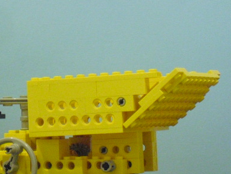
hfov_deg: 11.2
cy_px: 129
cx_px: 59
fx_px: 1175
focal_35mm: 176
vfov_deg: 8.4
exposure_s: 1/13
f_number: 5.6
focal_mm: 18.9
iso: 800
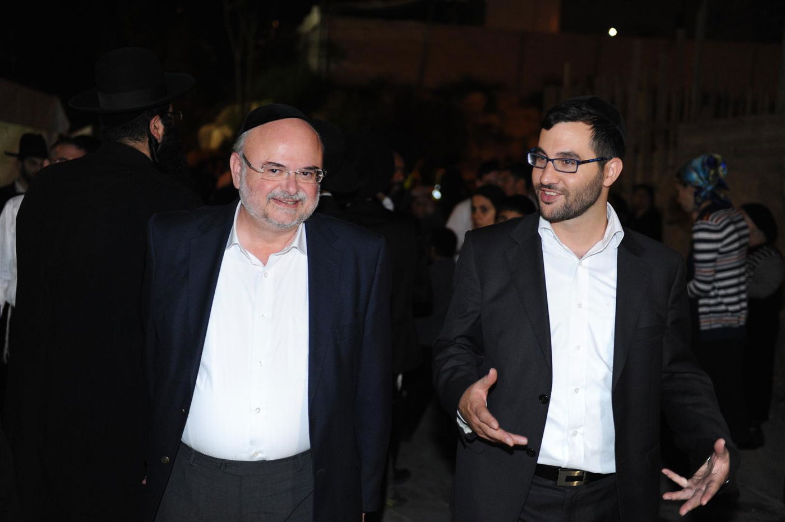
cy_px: 261
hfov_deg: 41.1
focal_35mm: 48
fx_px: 1046
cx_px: 392
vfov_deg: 28.0
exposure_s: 1/125
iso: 1600
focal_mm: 48
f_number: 2.8
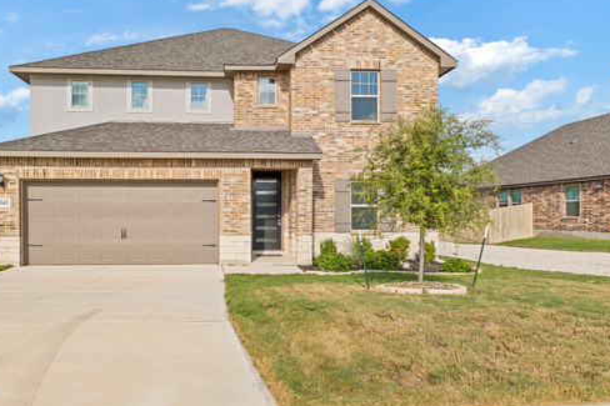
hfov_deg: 78.5
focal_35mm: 22
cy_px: 249
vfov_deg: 57.4
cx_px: 242
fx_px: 367
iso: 200
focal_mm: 11
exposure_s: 1/30
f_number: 10
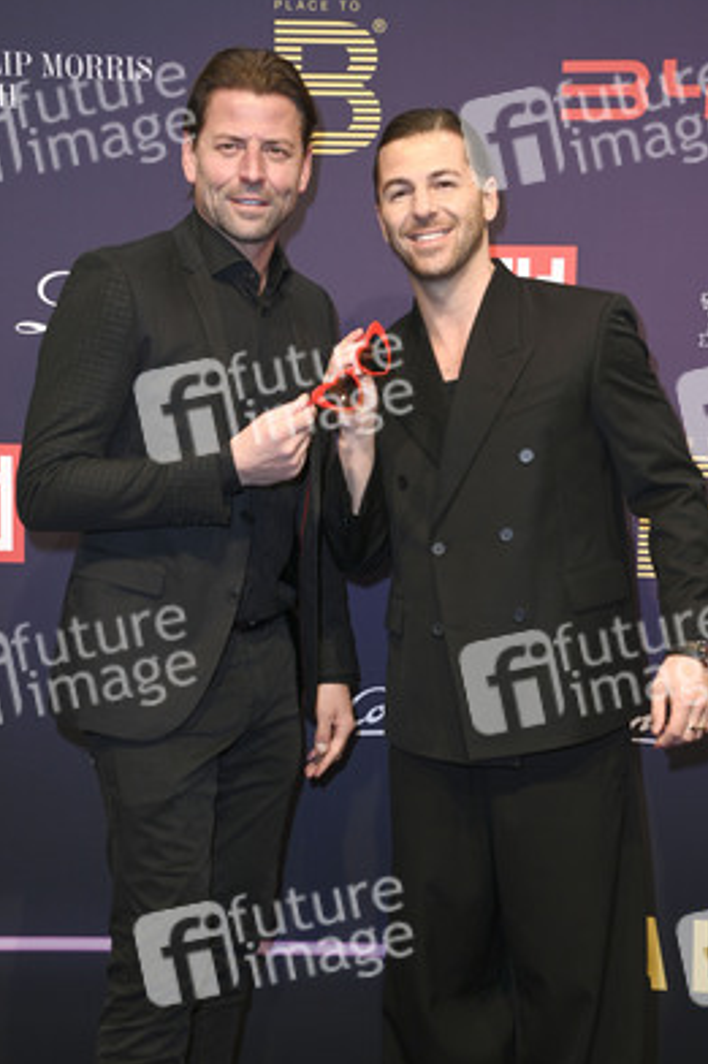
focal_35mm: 53
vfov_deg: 37.5
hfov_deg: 25.5
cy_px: 535
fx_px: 1565
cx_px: 353
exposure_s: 1/250
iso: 500
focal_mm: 52
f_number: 6.3
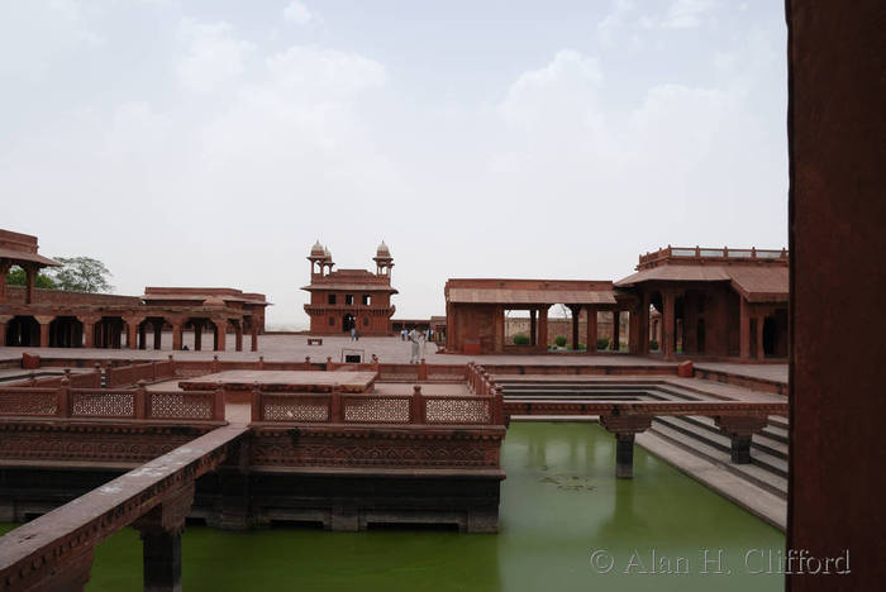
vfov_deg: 48.0
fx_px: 665
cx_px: 443
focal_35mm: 27
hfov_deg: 67.3
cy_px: 296
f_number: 7.1
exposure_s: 1/250
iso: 100
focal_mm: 18
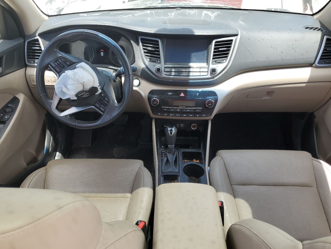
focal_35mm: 26
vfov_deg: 53.1
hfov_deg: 67.3
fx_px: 249
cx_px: 166
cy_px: 124
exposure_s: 1/476
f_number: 1.5
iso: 50
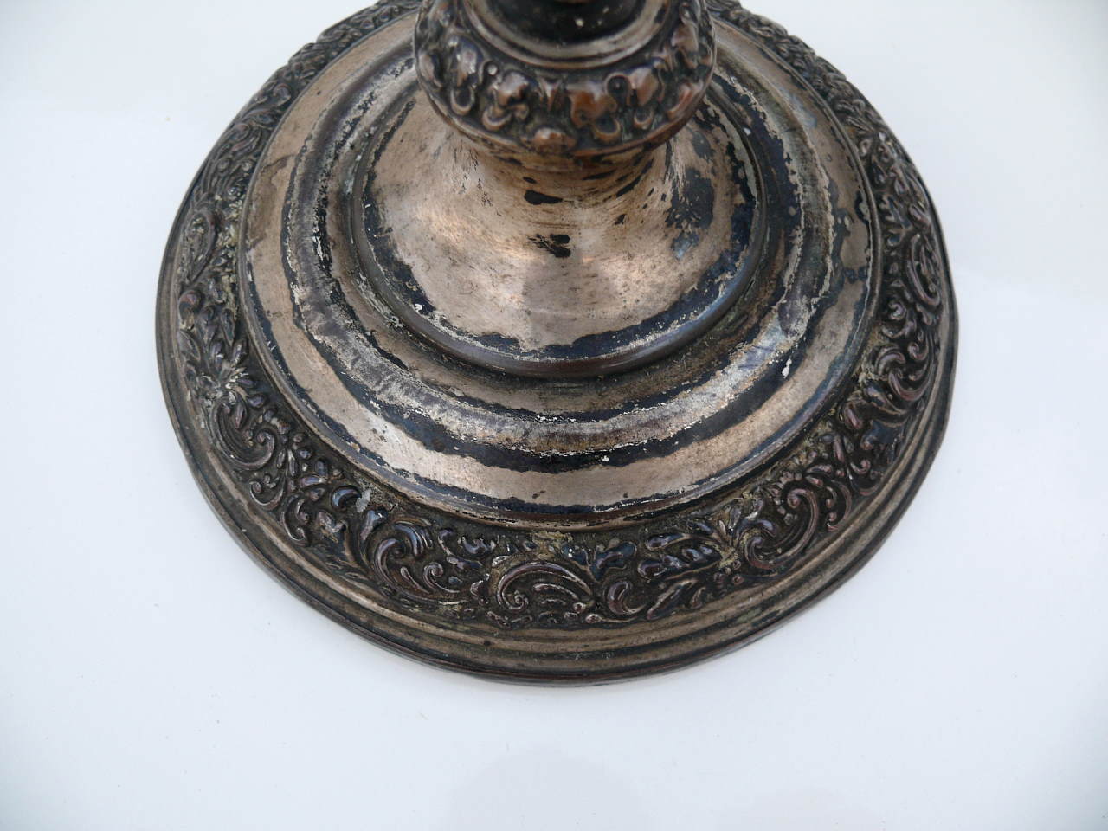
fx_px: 1120
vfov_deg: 40.7
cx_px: 554
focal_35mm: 35
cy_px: 416
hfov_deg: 52.6
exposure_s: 1/80
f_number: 2.8
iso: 100
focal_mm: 7.4
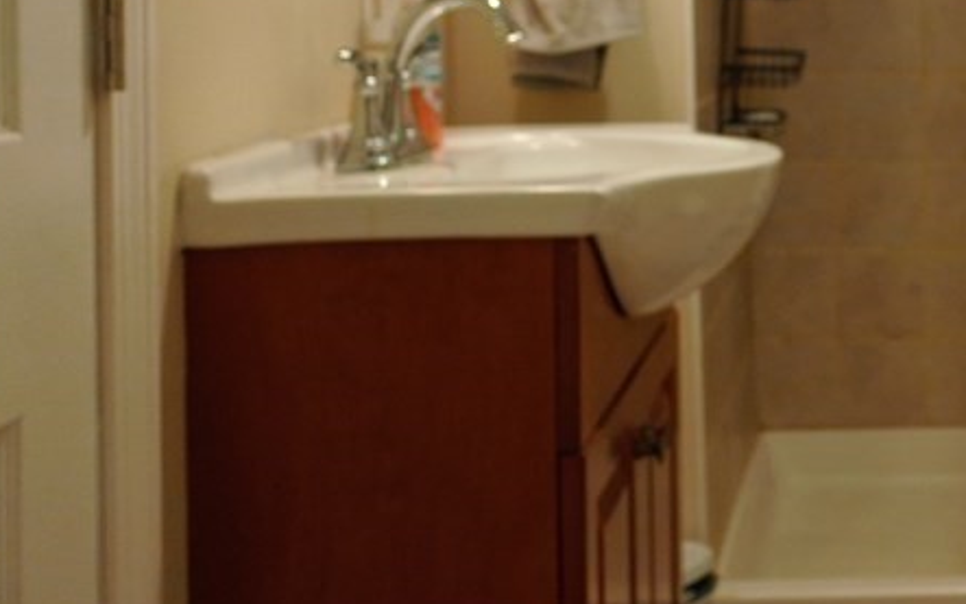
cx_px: 949
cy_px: -16
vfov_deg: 19.1
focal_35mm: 66
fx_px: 1738
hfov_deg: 29.2
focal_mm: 10.26
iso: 400
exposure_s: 1/25
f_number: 2.8
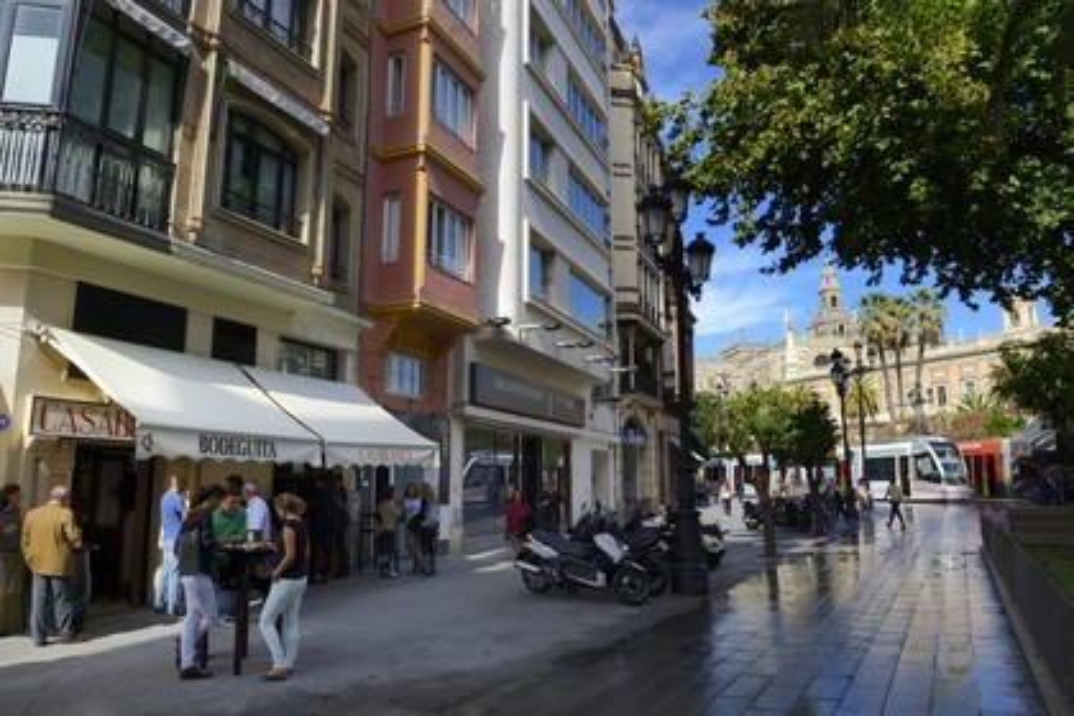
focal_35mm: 24
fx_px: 716
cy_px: 358
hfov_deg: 73.7
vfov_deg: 53.1
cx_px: 537
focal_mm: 24
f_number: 10
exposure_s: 1/200
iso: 200
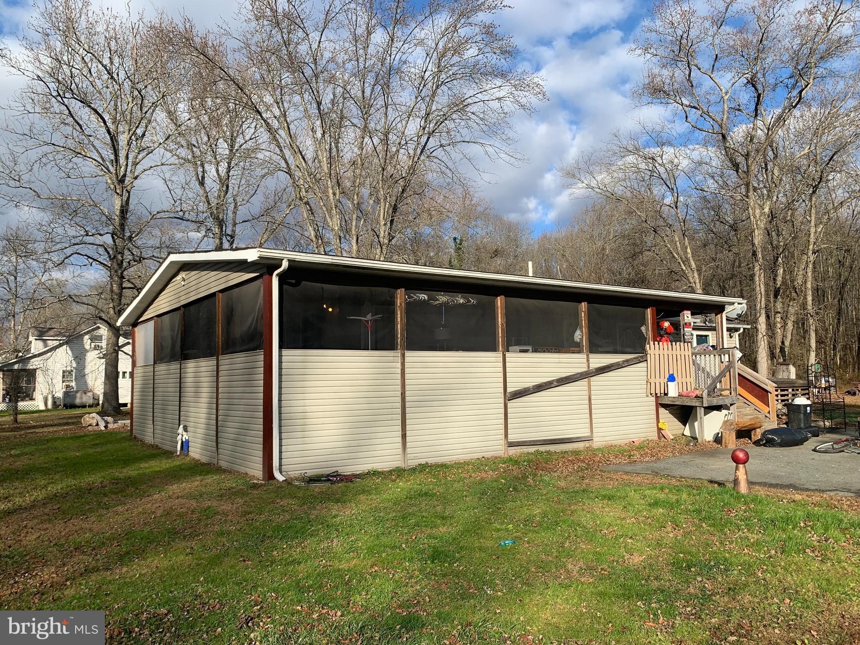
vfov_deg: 53.1
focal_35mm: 26
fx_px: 646
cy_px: 322
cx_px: 430
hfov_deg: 67.3
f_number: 1.8
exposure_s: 1/2075
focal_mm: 4.25
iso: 25
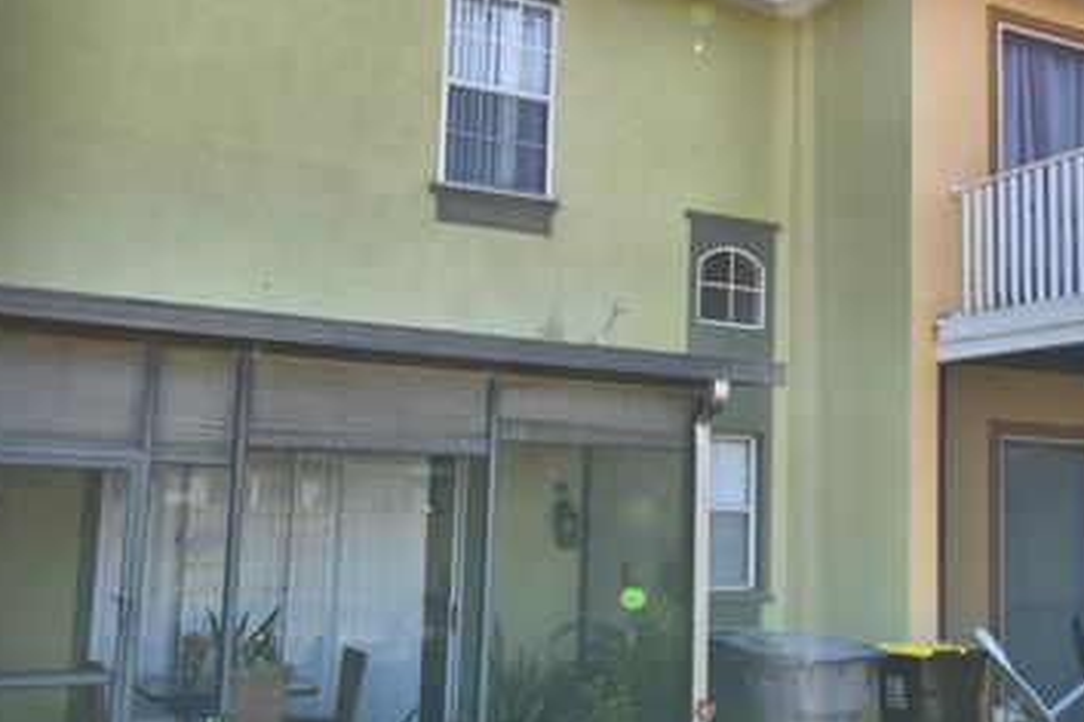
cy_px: 373
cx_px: 668
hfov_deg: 46.1
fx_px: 1264
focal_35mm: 42
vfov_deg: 31.9
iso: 100
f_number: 7.1
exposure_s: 1/250
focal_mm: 14
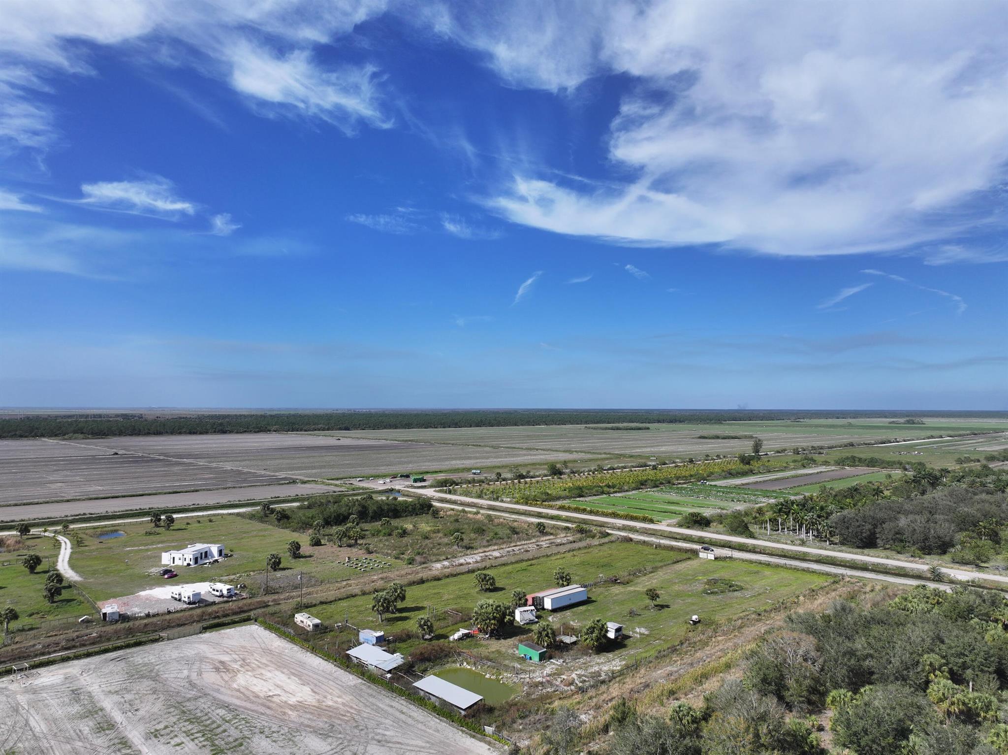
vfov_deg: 56.8
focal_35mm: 24
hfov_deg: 71.6
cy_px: 378
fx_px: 698
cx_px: 504
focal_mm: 12.29
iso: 100
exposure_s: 1/2500
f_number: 2.8
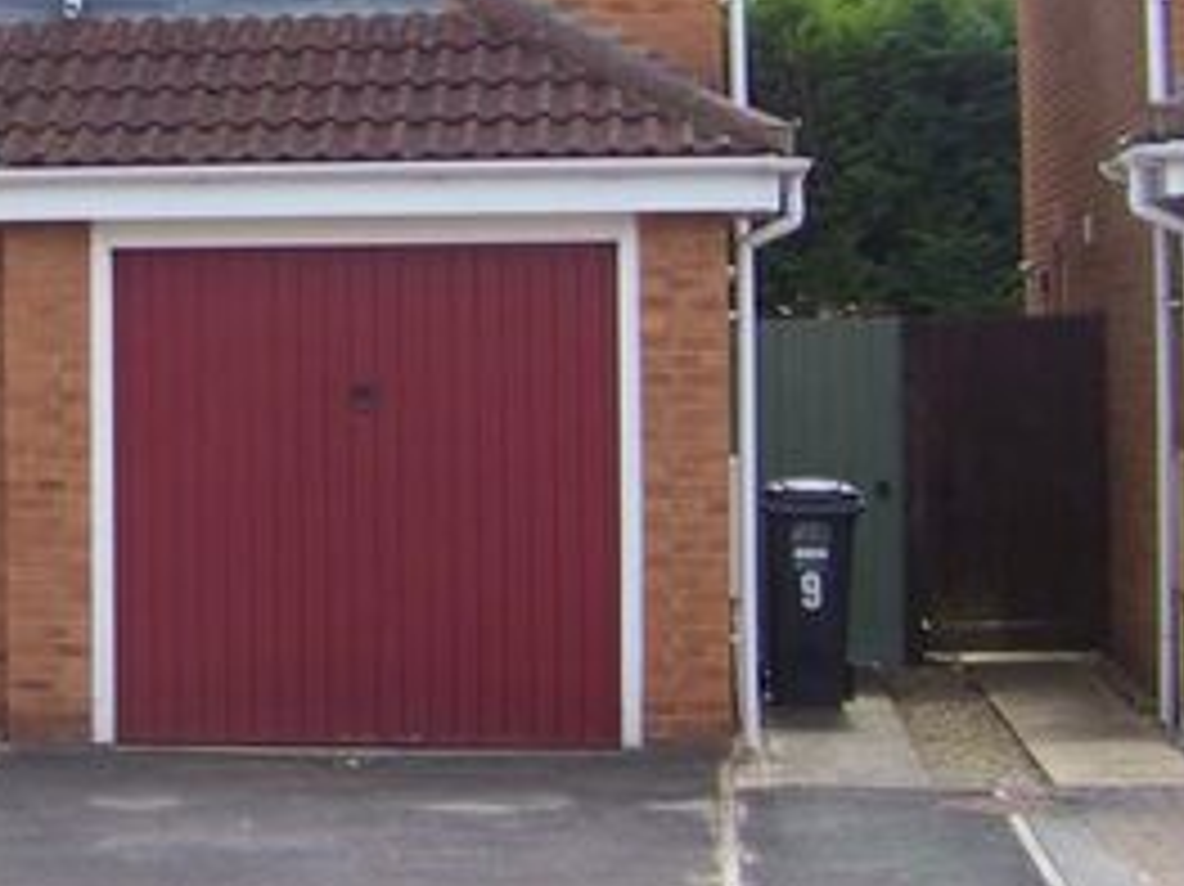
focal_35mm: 96
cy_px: 151
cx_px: -36
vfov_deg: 15.3
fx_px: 3282
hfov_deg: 19.8
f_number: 2.8
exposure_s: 1/400
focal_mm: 5.85
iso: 66
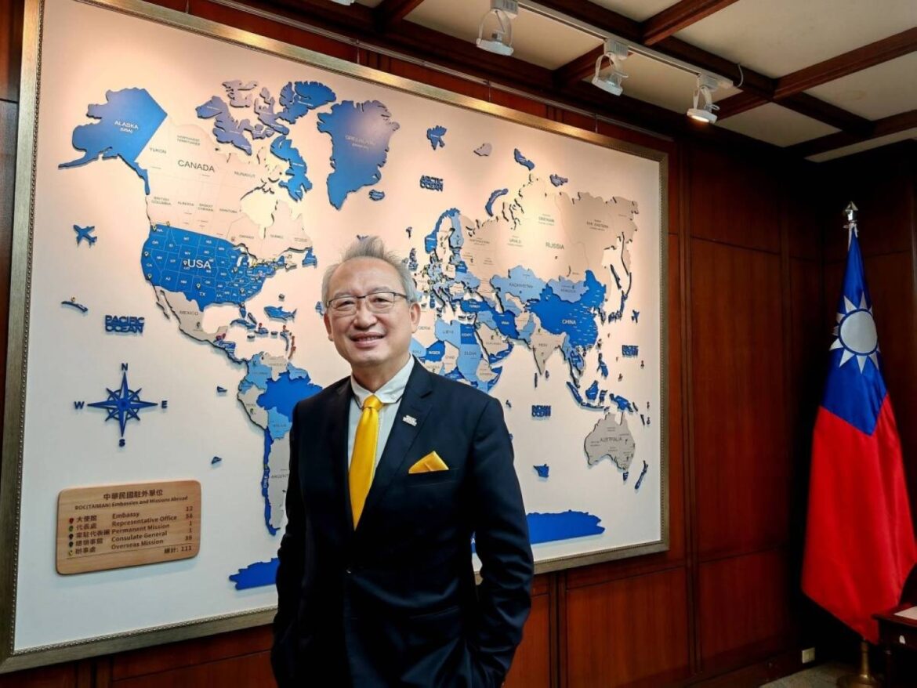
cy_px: 344
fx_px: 715
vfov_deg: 51.4
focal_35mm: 27
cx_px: 458
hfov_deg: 65.3
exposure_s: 1/120
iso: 100
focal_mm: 6.67
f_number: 1.9
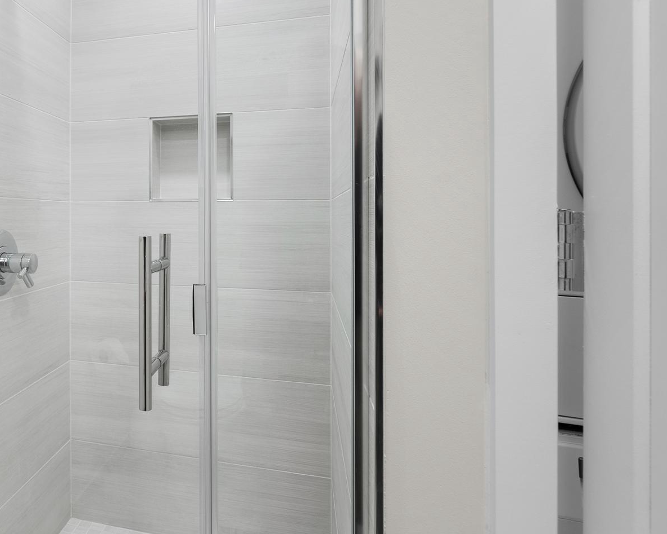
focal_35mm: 26
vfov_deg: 54.7
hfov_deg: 60.2
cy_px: 226
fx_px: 513
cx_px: 125
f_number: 8
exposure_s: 1/5
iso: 320
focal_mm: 16
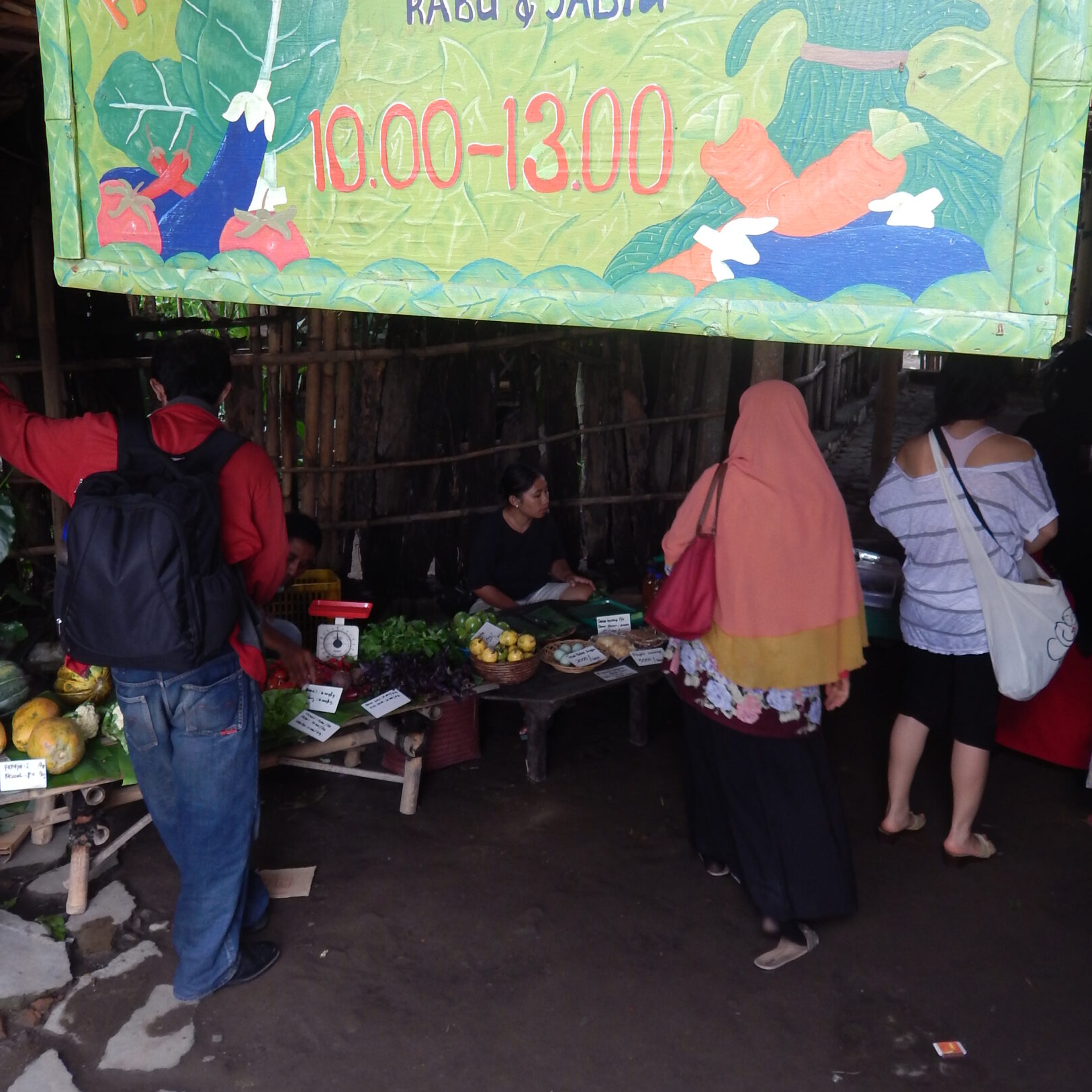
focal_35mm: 32
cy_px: 460
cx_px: 544
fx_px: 1142
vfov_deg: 50.9
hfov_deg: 51.1
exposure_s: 1/50
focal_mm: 4
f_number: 3
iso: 125
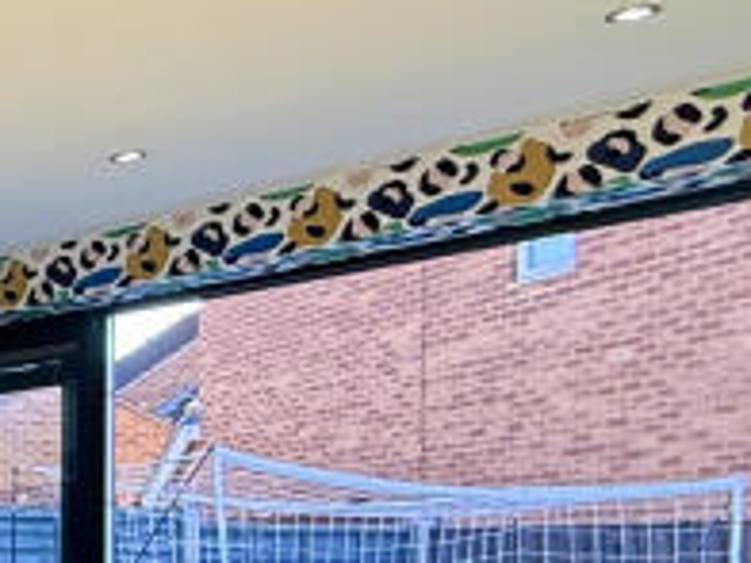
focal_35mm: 73
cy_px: 609
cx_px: -866
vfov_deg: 19.4
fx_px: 1584
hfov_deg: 16.9
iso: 64
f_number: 2.2
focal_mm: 2.22
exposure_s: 1/100
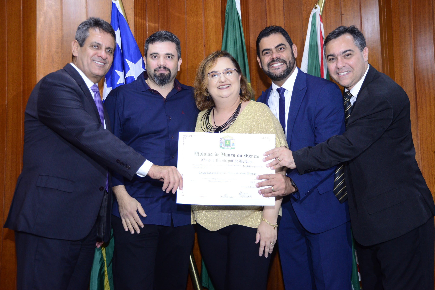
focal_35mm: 48
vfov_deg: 28.1
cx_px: 218
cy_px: 145
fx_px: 580
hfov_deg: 41.1
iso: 2500
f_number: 5.6
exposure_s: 1/125
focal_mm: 48
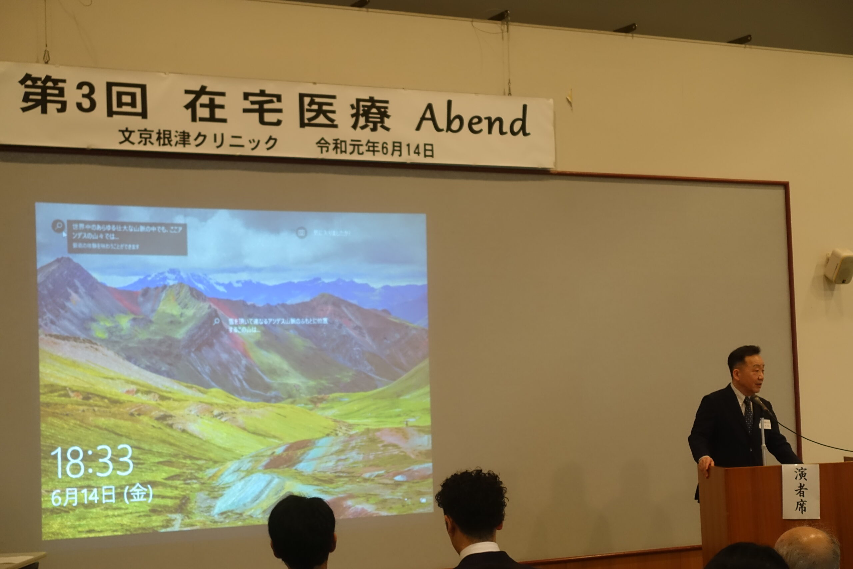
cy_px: 284
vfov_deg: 19.5
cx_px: 426
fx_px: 1659
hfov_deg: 28.8
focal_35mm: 70
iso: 800
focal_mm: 25.7
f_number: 2.8
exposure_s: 1/40
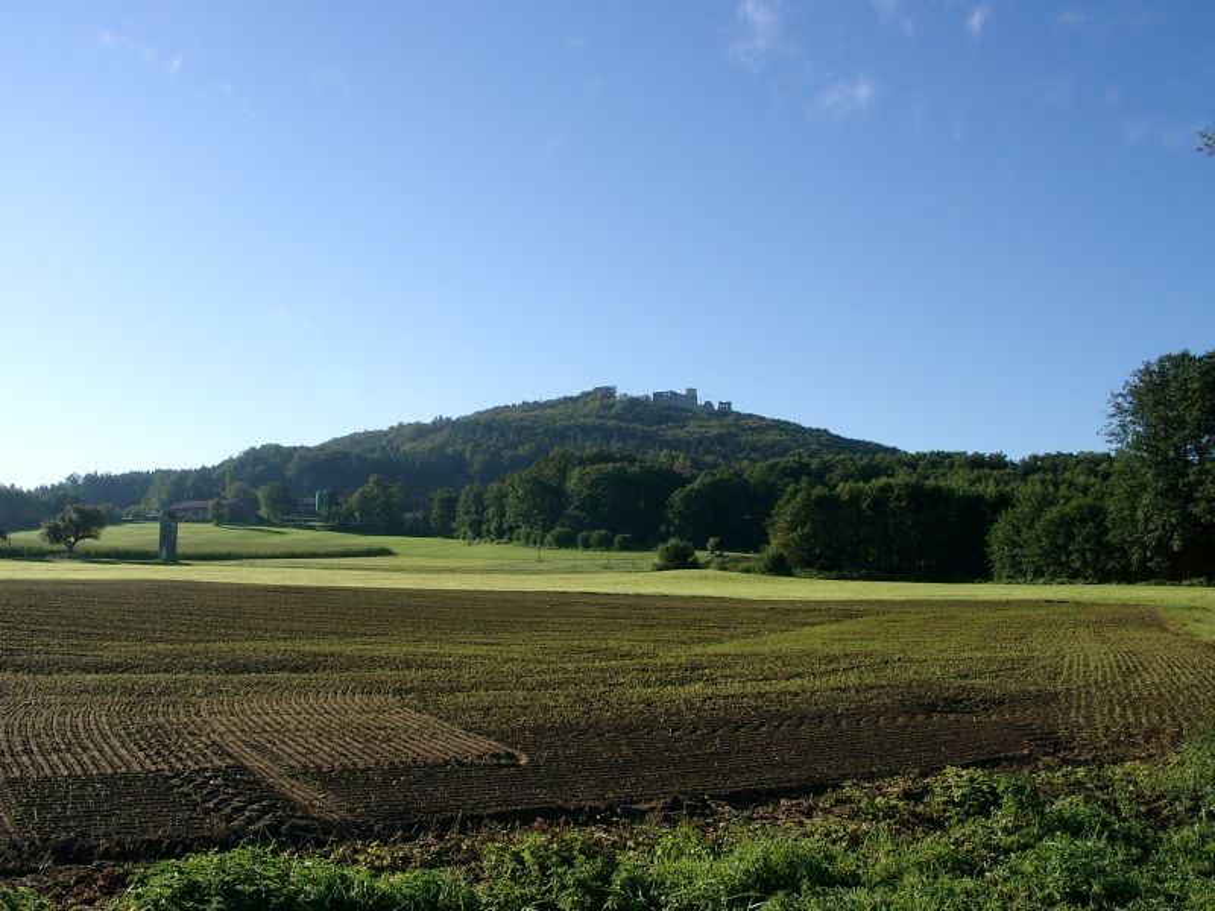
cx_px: 608
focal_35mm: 34
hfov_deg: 54.0
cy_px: 456
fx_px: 1193
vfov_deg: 41.8
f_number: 4
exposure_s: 1/644
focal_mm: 7.13
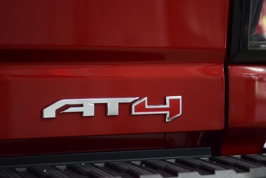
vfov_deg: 13.0
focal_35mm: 105
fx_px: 776
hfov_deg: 19.5
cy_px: 89
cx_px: 133
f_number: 2.8
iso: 1600
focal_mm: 70
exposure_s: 1/100
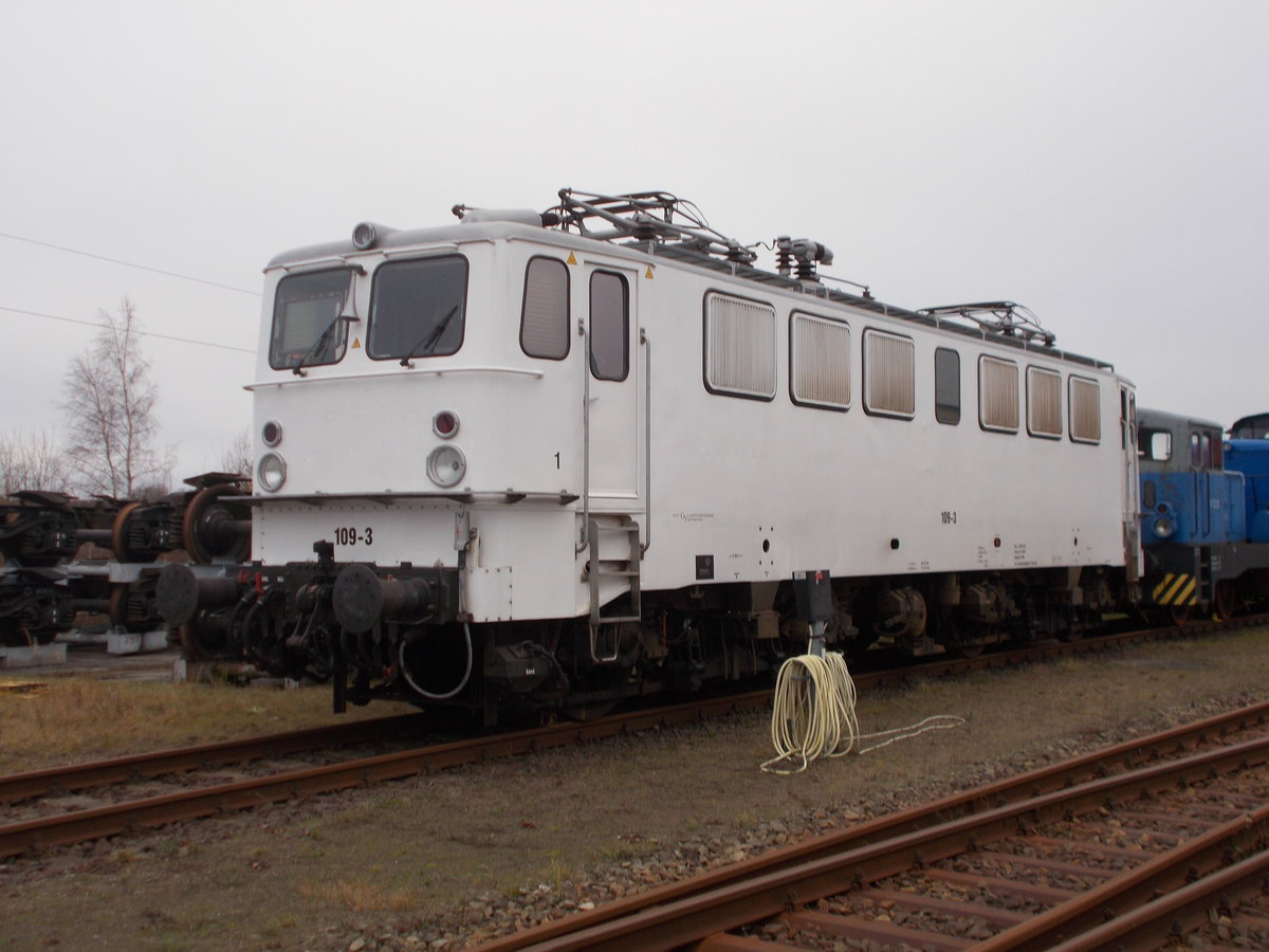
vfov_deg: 32.9
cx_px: 634
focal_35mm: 44
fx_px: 1613
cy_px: 476
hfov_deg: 42.9
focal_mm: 7.9
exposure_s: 1/100
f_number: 4.2
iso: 80
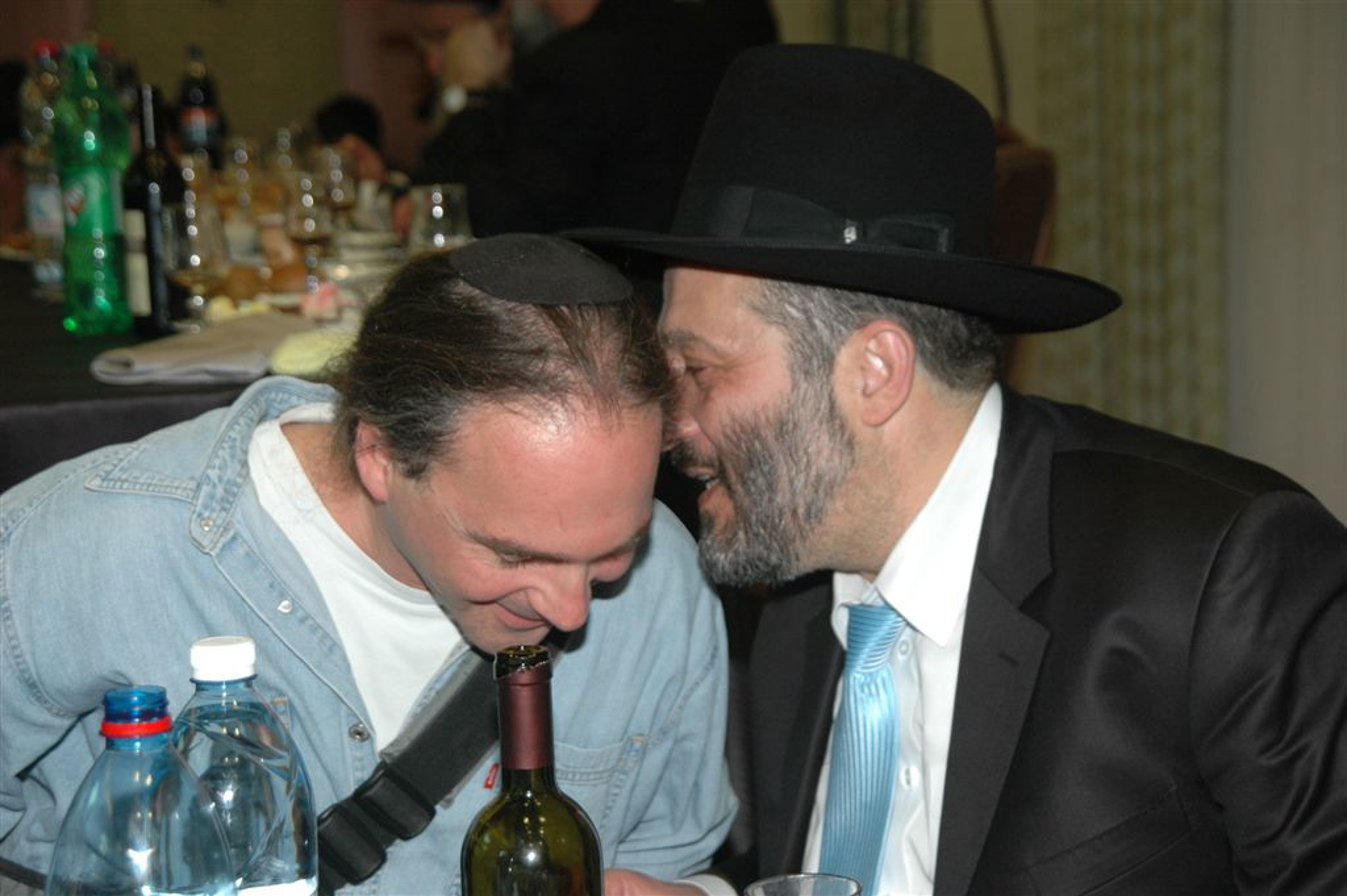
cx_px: 674
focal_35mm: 69
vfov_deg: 19.7
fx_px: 2580
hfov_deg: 29.3
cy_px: 448
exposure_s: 1/60
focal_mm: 46
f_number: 5
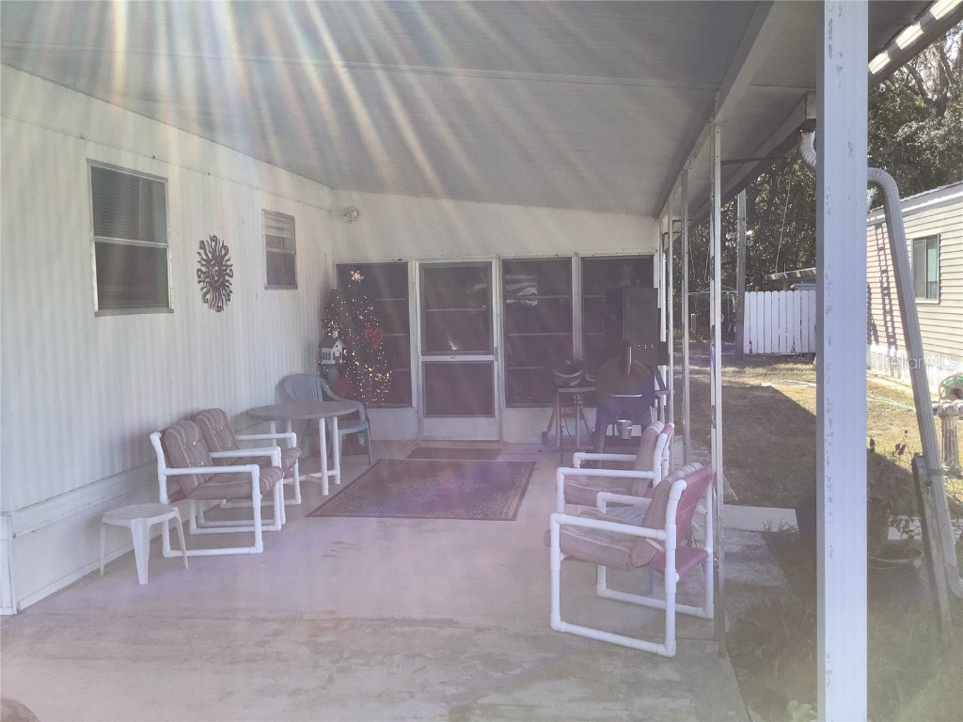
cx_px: 482
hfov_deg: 58.4
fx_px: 862
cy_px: 361
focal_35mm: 31
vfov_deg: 45.4
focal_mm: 3.3
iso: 25
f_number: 2.4
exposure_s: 1/503
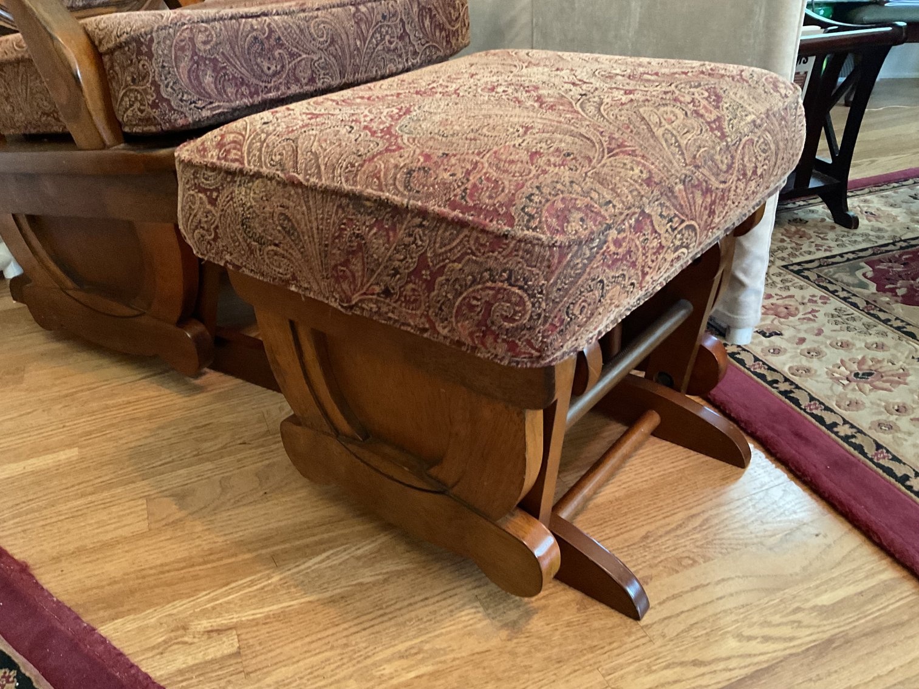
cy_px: 344
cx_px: 460
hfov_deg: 61.7
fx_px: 770
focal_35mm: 29
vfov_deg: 48.2
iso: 500
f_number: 1.8
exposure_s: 1/30
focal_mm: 3
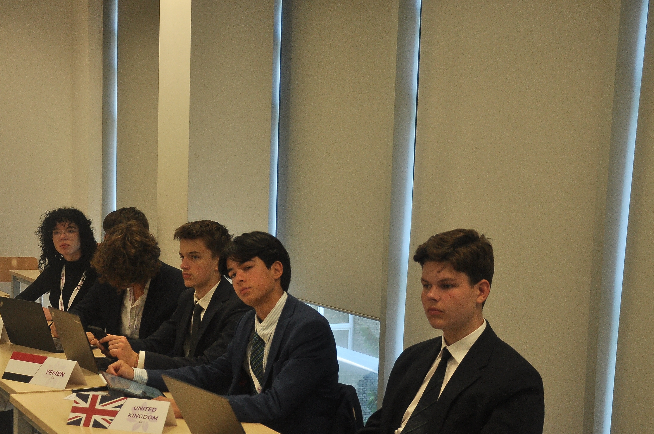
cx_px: 250
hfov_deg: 30.9
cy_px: 289
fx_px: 1179
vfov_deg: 20.8
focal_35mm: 65
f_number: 4.2
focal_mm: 32
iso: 500
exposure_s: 1/100
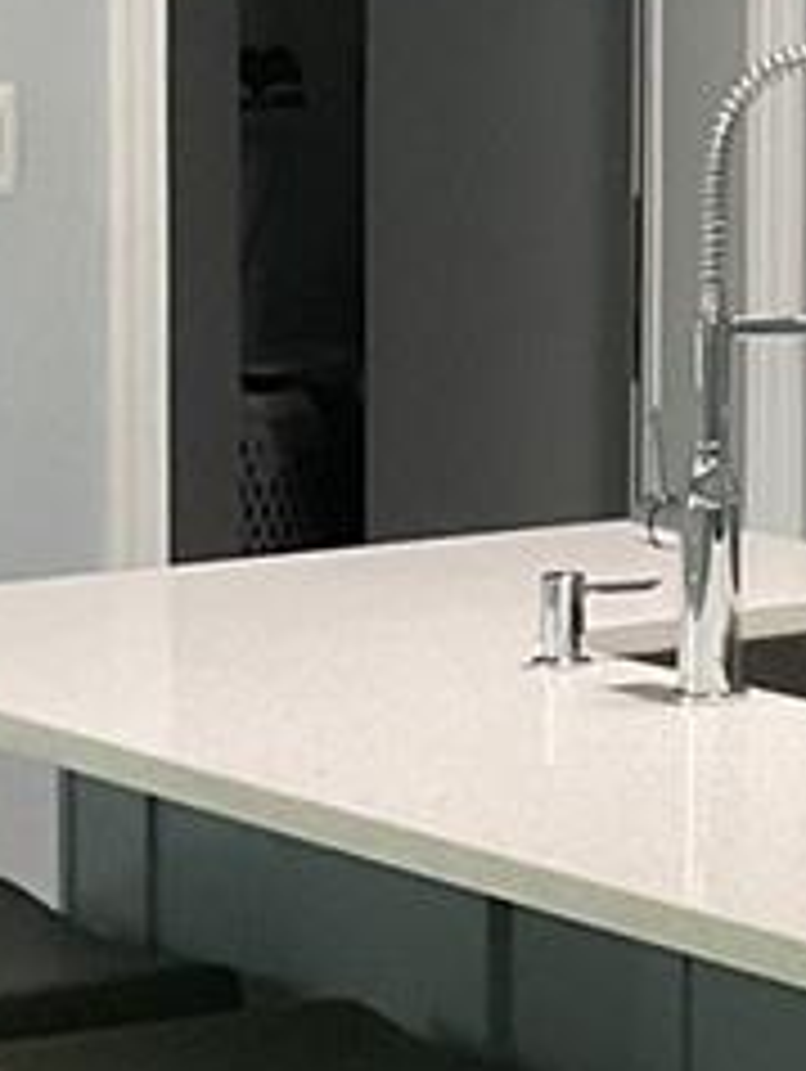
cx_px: 1752
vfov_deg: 13.5
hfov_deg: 9.4
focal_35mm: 146
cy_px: 261
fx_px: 4525
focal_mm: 3
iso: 125
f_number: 1.8
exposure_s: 1/60
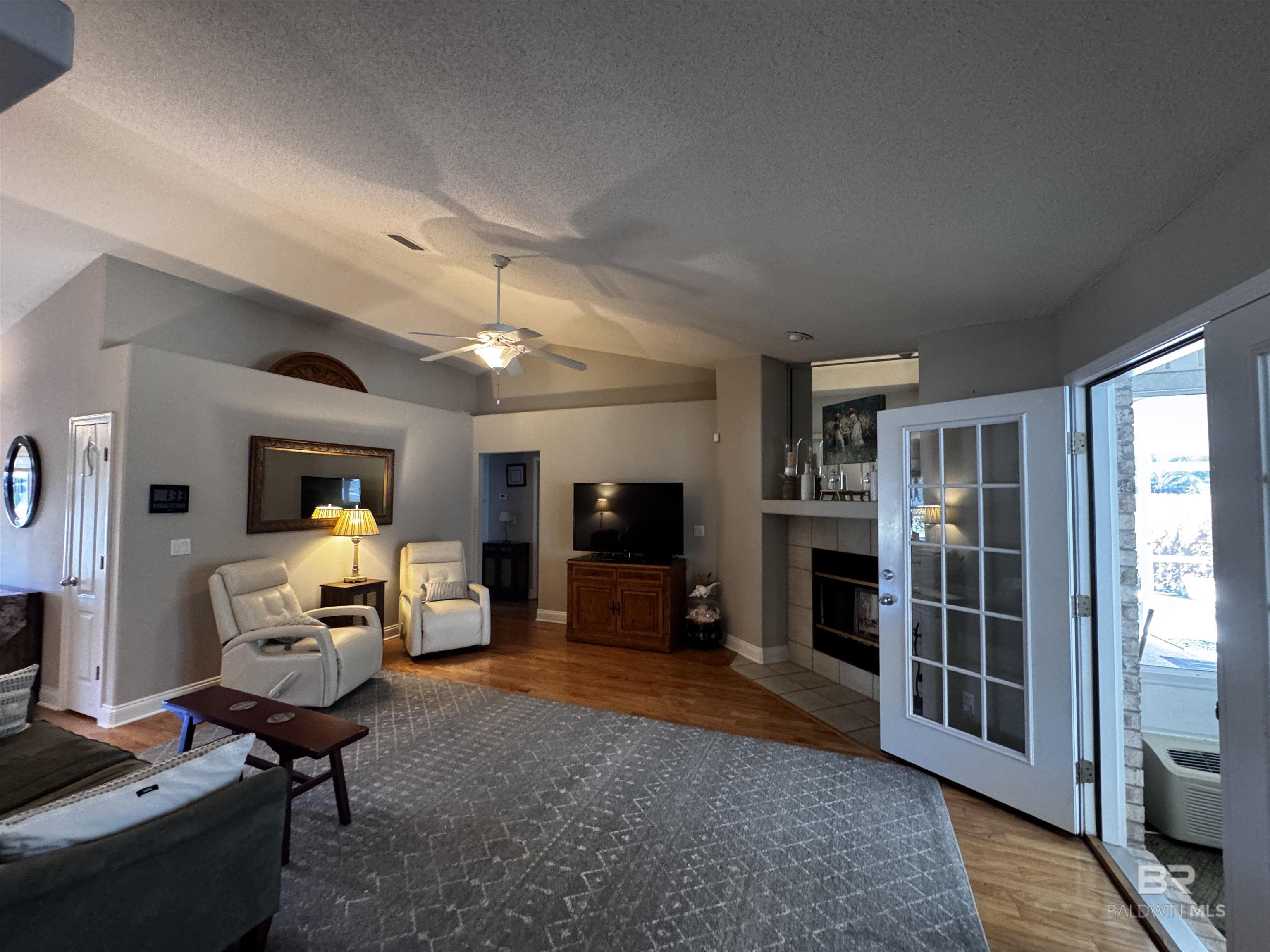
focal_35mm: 14
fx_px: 514
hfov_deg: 102.1
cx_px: 635
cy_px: 476
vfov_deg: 85.7
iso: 640
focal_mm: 2.22
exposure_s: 1/60
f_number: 2.2
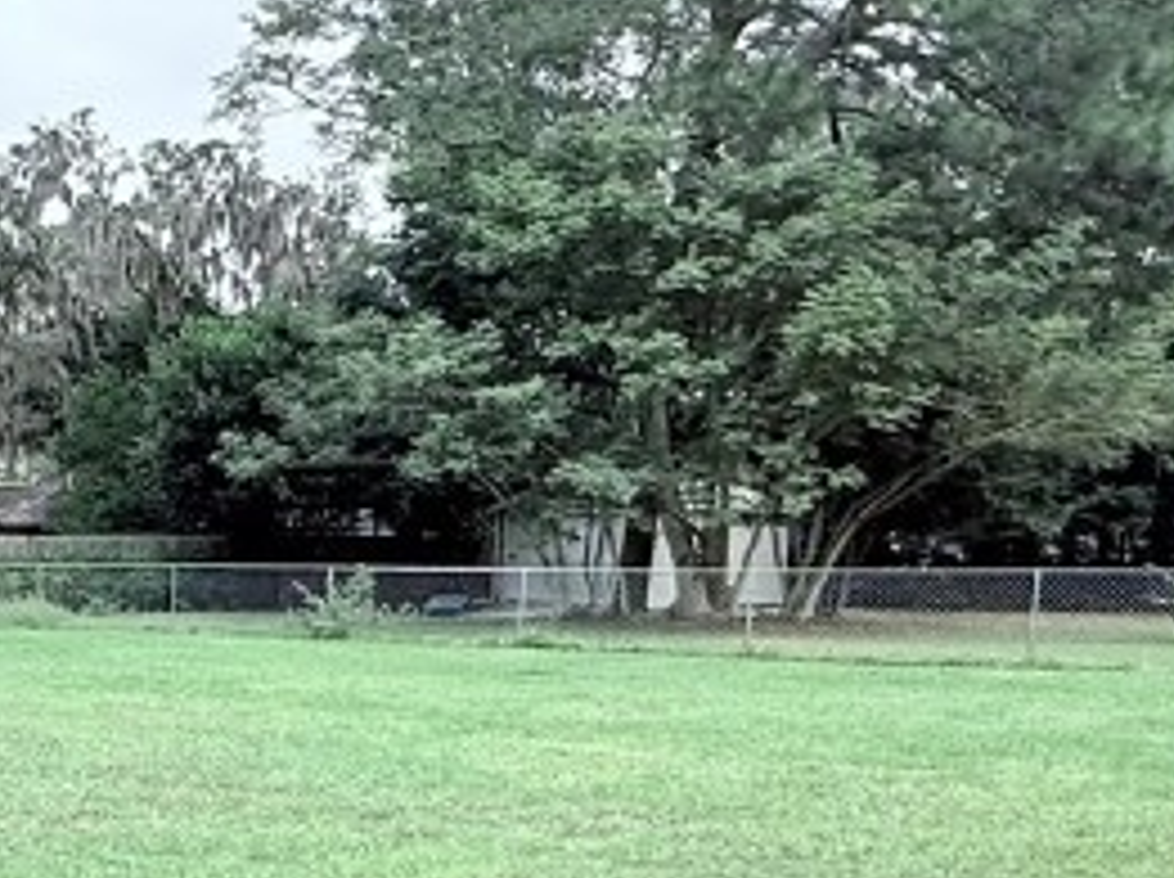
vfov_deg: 25.8
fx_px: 1863
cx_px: -270
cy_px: 761
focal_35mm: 55
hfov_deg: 29.5
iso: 50
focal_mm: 2.22
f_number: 2.2
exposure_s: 1/779
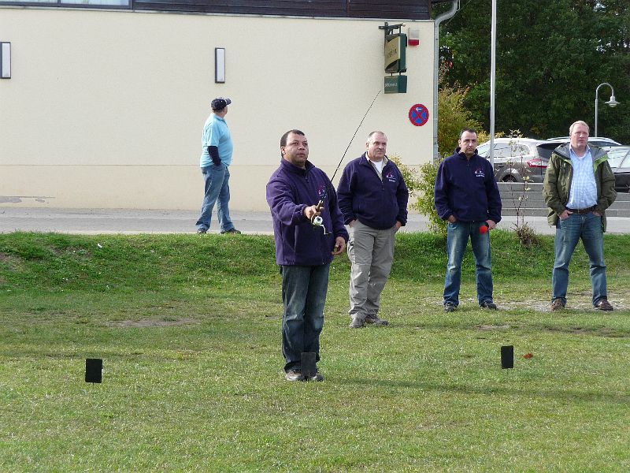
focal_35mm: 112
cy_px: 236
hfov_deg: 17.6
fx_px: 2038
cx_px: 315
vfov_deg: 13.2
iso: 100
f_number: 4.7
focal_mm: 19.1
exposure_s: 1/160
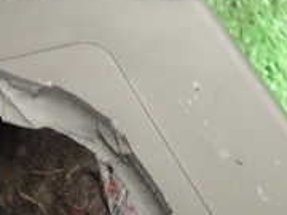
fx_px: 829
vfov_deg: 14.6
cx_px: 6
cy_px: 207
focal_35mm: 100
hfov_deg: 19.1
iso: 200
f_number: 2.3
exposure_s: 1/30
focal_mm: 5.4
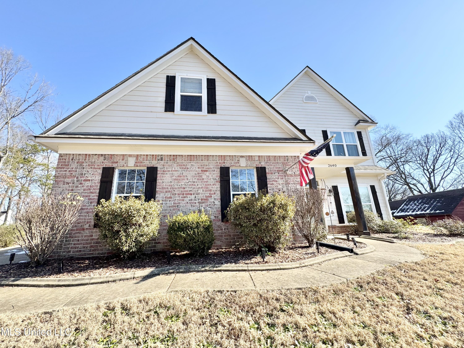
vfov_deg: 85.7
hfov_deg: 102.1
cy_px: 174
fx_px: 188
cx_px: 232
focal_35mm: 14
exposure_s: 1/600
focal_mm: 2.22
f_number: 2.2
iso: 40
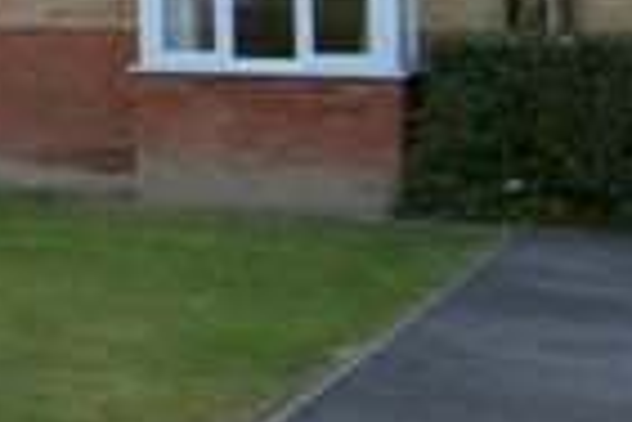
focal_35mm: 96
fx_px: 1694
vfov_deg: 13.6
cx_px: -260
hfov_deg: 19.0
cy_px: -139
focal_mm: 13
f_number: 4.5
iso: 100
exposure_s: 1/200
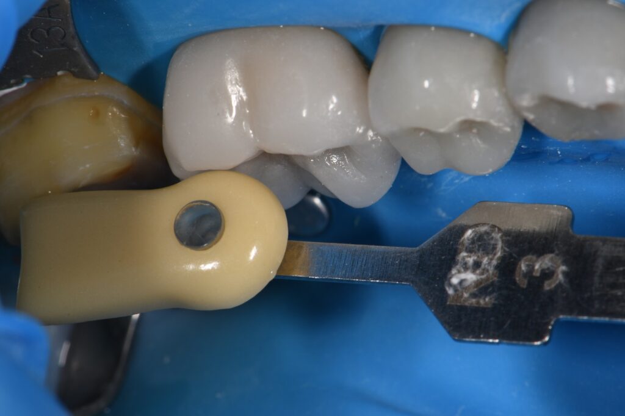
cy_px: 208
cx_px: 312
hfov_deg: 13.1
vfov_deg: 8.7
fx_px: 2725
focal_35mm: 157
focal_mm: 105
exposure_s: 1/160
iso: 200
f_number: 32
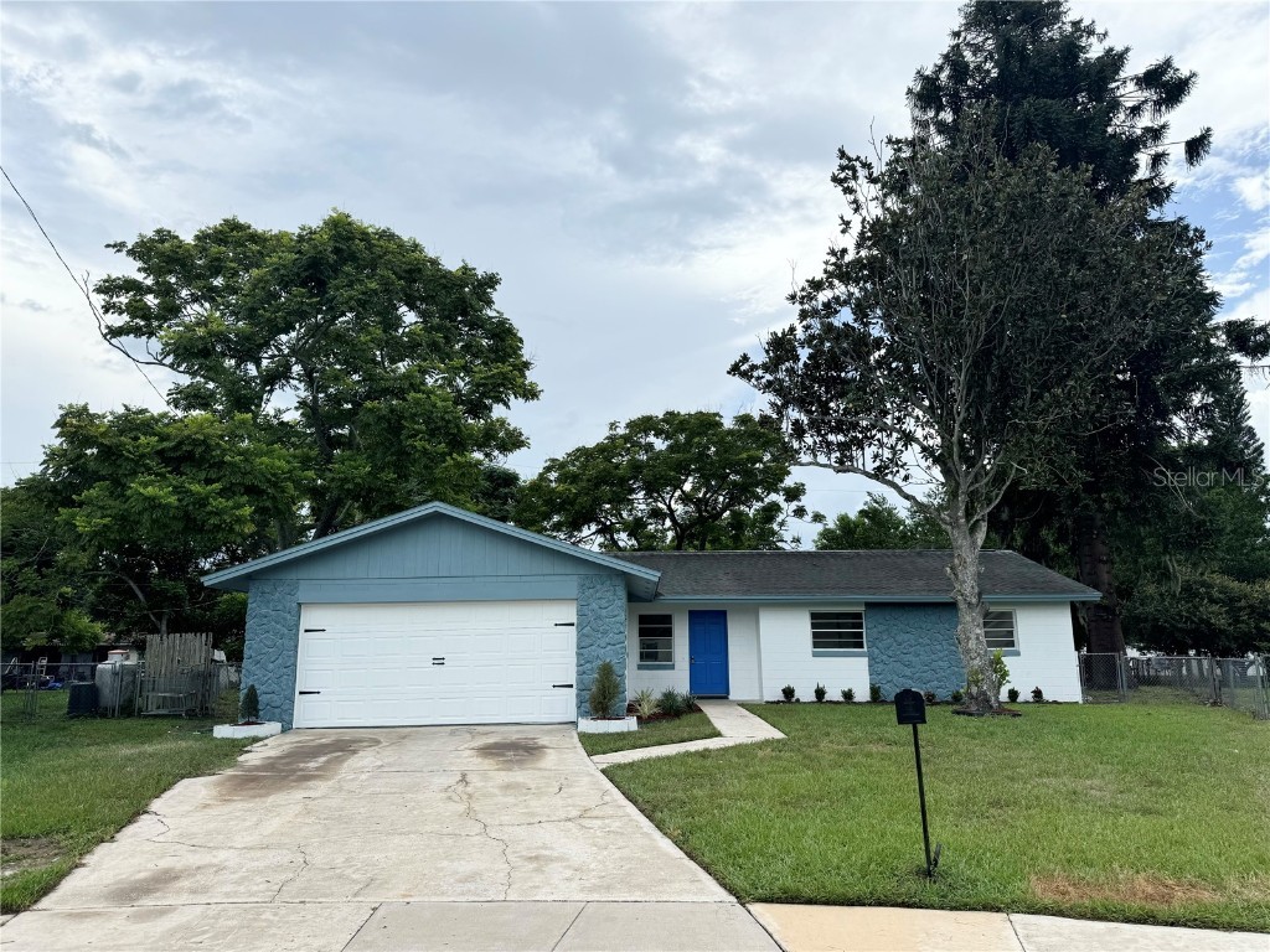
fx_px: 881
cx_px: 635
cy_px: 476
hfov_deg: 71.6
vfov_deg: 56.8
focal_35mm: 24
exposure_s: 1/4310
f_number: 1.78
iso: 80
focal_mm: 6.76
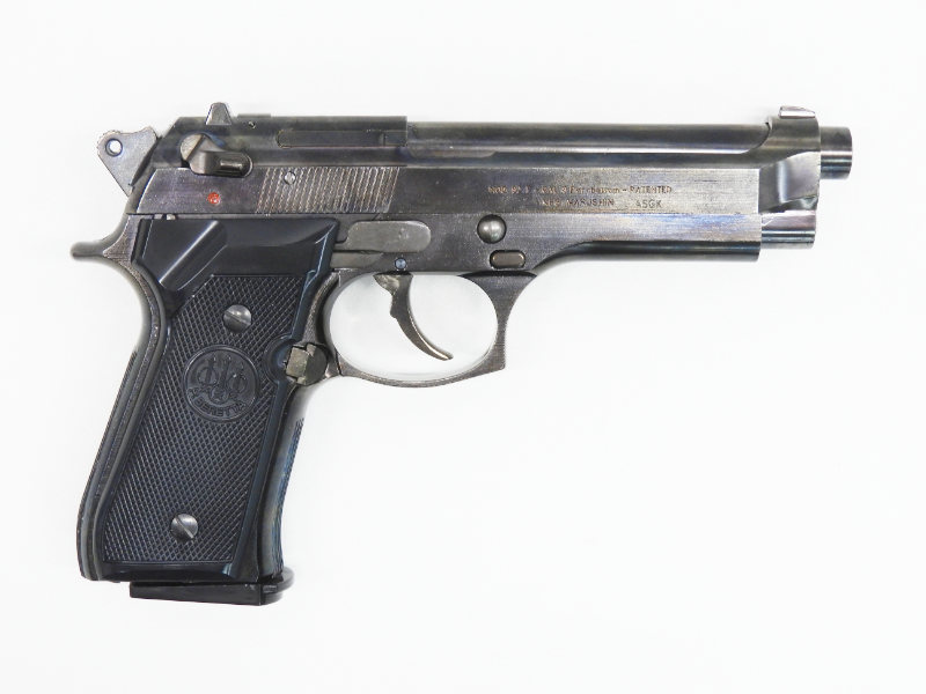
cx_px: 463
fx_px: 2140
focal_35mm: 80
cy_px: 347
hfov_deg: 24.4
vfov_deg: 18.4
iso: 200
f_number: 5
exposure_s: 1/40
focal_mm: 14.3
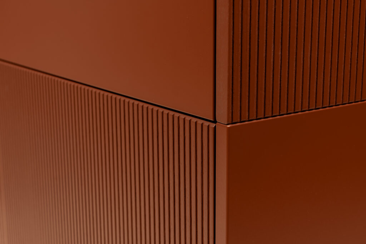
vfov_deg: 22.6
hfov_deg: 33.4
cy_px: 122
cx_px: 183
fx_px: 609
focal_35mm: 60
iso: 400
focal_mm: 60
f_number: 8
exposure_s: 1/40
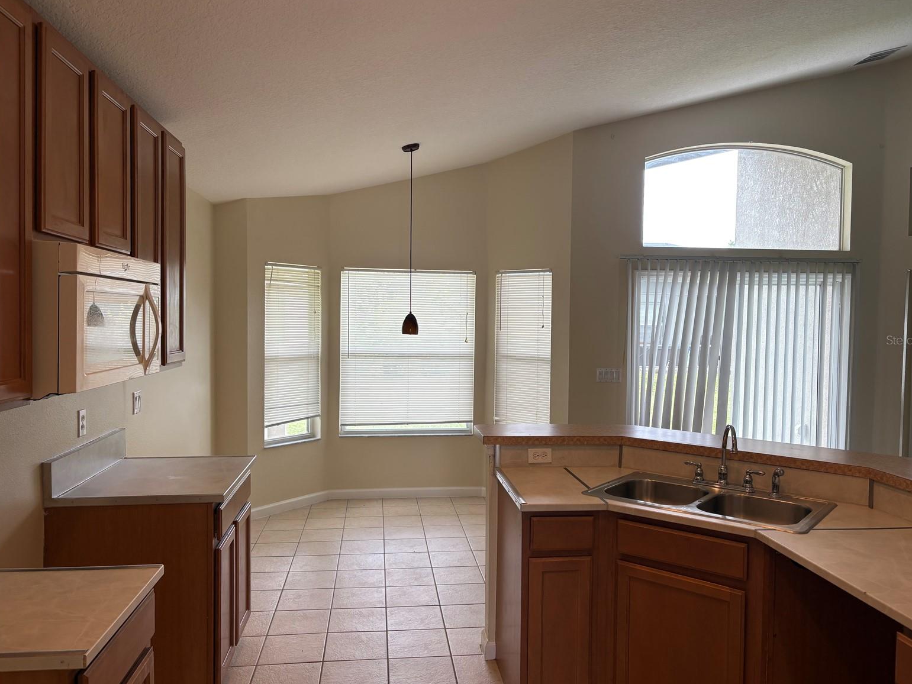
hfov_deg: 65.3
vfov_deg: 51.4
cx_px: 469
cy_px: 340
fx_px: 711
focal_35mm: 27
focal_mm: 5.96
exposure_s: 1/121
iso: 40
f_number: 1.6
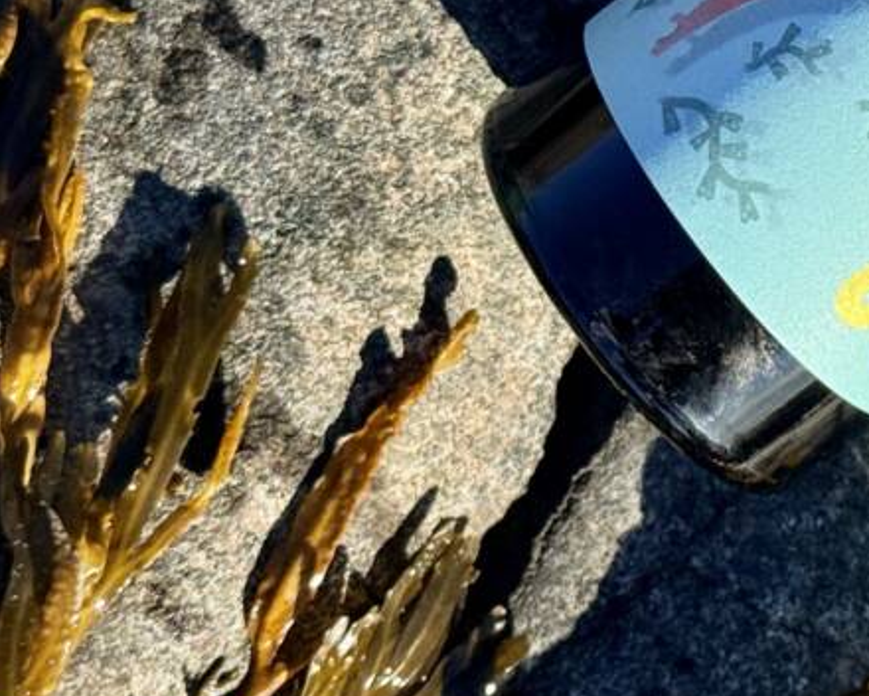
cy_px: 40
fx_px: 2109
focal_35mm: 82
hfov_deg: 22.0
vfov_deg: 18.3
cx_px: 954
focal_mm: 6.76
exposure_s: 1/4329
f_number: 1.78
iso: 64
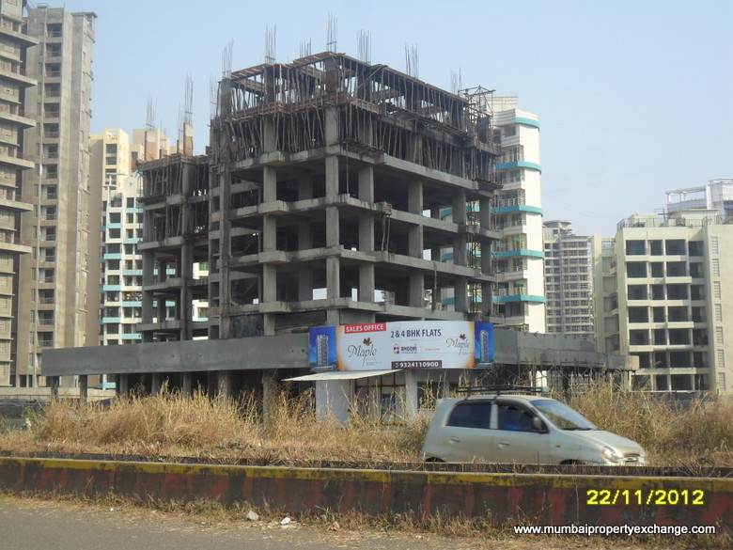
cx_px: 366
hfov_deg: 36.8
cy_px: 275
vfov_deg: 28.0
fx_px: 1101
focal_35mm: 52
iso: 100
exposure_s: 1/350
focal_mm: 9.3
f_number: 5
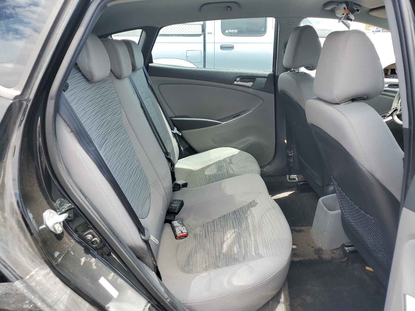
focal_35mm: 26
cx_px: 208
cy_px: 156
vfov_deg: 53.1
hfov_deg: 67.3
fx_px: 312
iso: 50
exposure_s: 1/385
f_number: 1.5
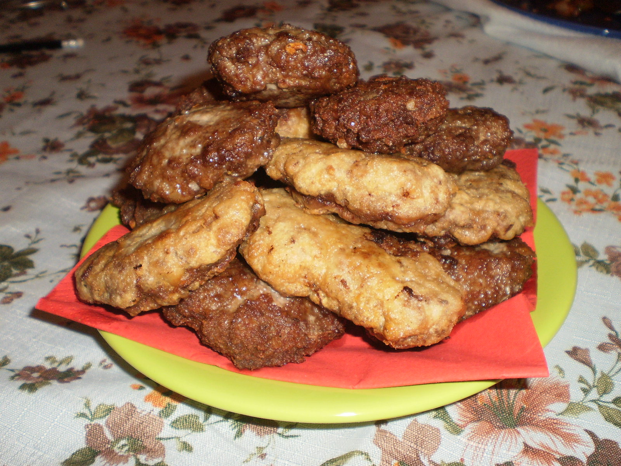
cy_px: 233
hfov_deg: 51.4
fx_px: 646
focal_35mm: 36
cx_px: 310
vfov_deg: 39.7
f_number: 3.1
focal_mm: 6.3
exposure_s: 1/30
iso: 125
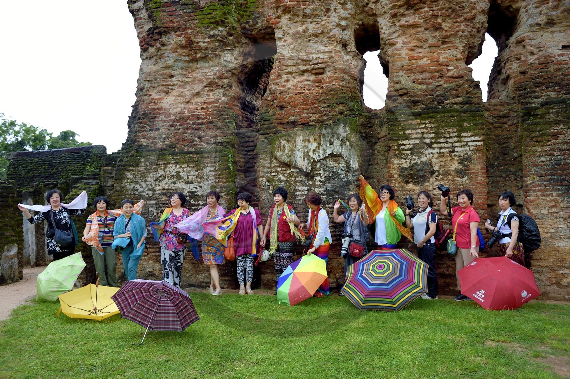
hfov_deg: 58.8
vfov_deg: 41.0
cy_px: 190
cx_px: 285
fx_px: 506
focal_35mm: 32
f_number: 3.5
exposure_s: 1/100
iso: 800
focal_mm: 32
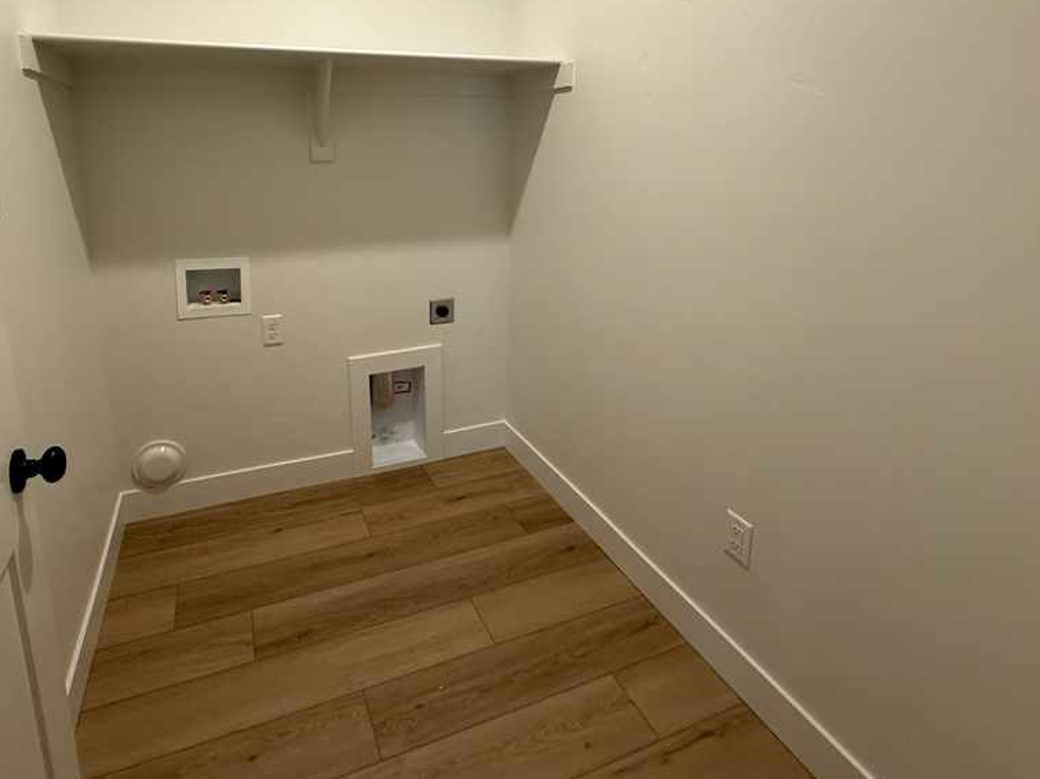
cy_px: 257
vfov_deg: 66.7
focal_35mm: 19
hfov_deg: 83.9
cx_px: 428
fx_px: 571
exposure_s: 1/120
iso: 320
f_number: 2.2
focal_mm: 2.22
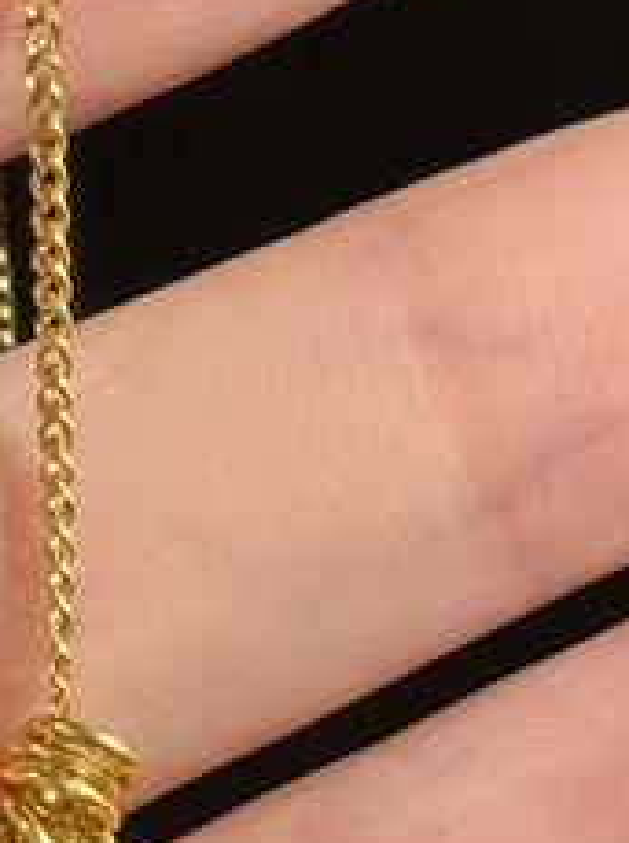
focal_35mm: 224
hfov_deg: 6.6
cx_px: -63
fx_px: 5442
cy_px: 738
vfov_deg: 8.8
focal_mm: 6.76
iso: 100
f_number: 1.78
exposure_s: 1/98
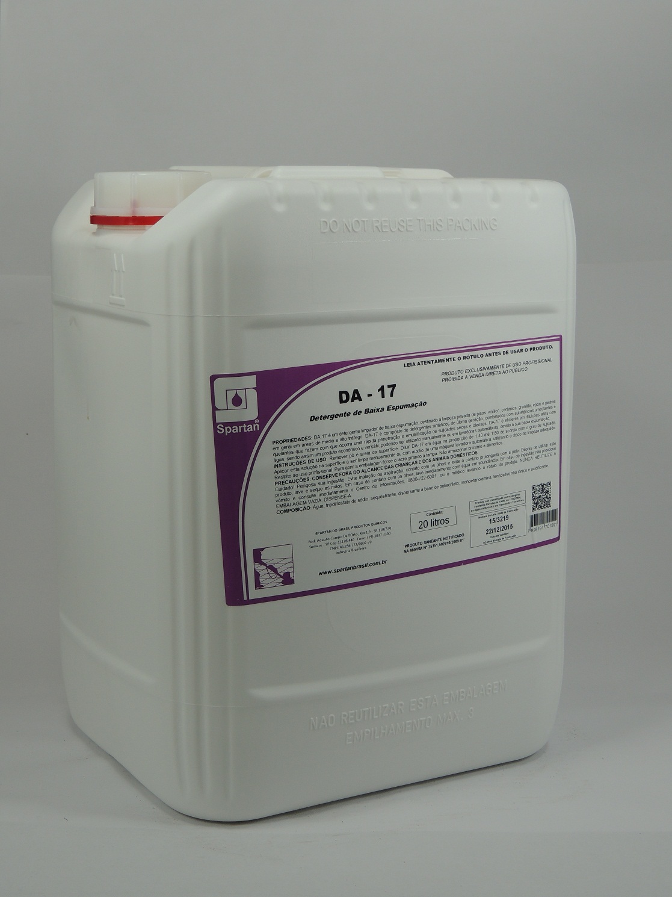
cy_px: 448
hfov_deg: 24.4
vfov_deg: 32.2
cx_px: 336
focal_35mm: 60
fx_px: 1553
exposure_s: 1/60
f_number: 3.7
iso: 100
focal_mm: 10.7
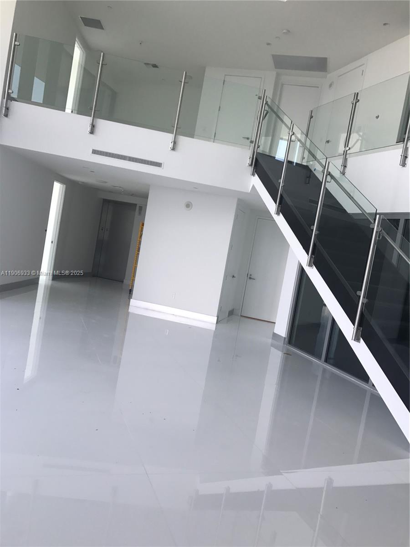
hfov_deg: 49.7
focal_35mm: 28
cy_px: 274
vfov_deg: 63.4
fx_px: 442
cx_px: 205
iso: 25
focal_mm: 3.99
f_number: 1.8
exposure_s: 1/120
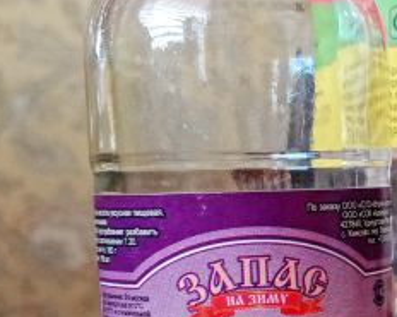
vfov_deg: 18.9
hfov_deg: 22.1
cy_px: 273
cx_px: 477
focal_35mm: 80
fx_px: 939
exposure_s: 1/33.3
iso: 233
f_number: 1.8
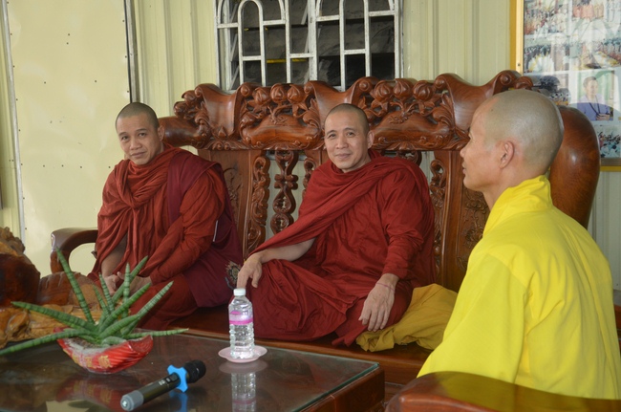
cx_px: 310
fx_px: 878
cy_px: 206
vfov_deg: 26.4
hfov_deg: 38.9
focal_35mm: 51
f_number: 4.2
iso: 400
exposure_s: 1/160
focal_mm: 34
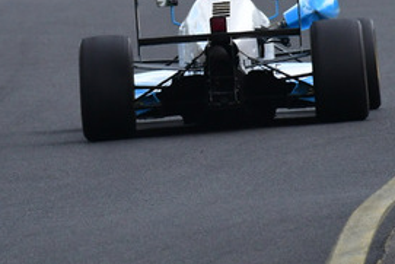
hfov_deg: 0.9
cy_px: -48
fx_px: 24282
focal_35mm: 2212
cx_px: 69
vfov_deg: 0.6
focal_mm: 500
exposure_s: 1/640
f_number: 11
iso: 1000
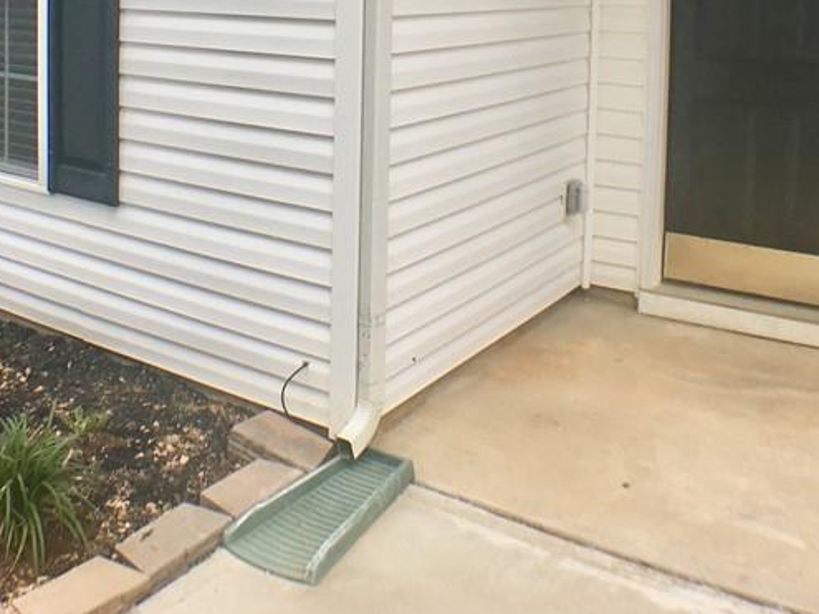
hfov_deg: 32.1
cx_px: 346
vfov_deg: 23.5
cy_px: 23
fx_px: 1419
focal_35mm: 60
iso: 25
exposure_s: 1/334
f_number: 2.2
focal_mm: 4.15
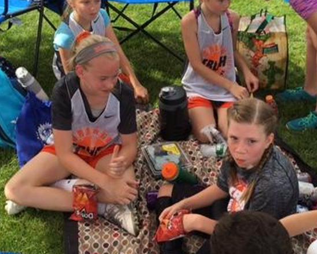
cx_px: 203
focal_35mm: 53
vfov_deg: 28.5
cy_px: 87
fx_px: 497
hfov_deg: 35.1
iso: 25
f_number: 2.2
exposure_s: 1/503
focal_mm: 4.15
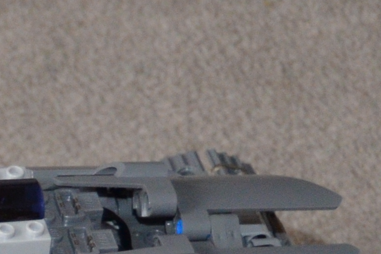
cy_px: 392
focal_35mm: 296
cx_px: -507
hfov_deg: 6.6
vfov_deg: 4.6
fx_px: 3135
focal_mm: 31
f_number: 4
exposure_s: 1/60
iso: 800
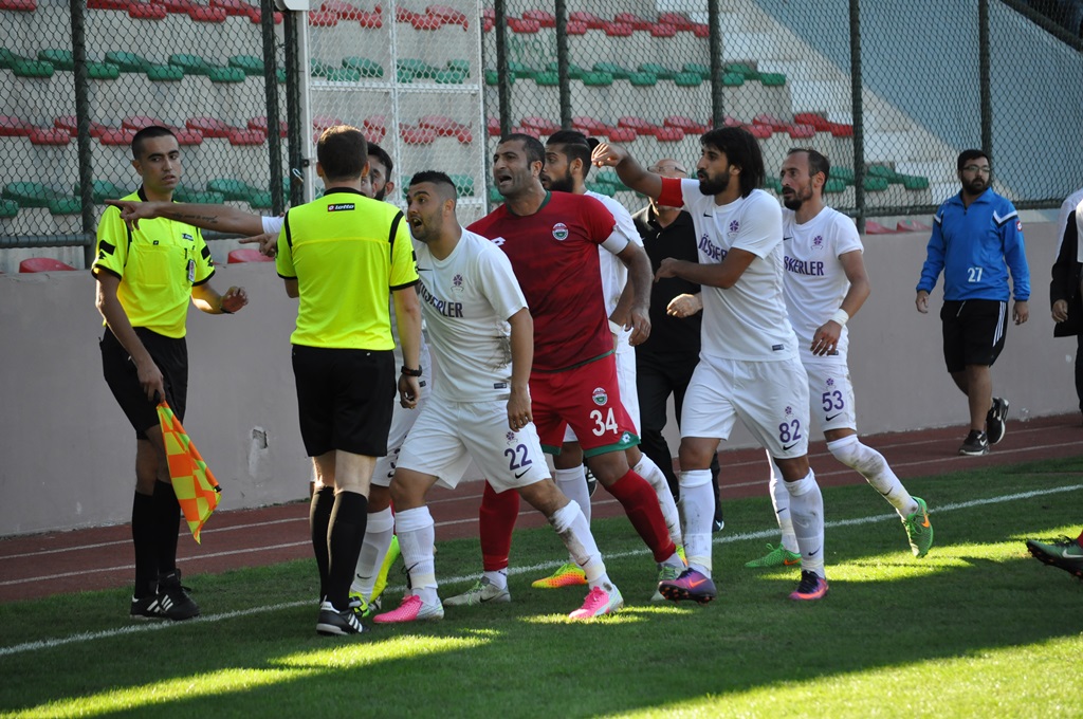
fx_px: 5498
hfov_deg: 11.2
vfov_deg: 7.5
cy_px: 360
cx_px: 542
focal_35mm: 183
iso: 800
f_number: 4.8
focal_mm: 122
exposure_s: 1/800
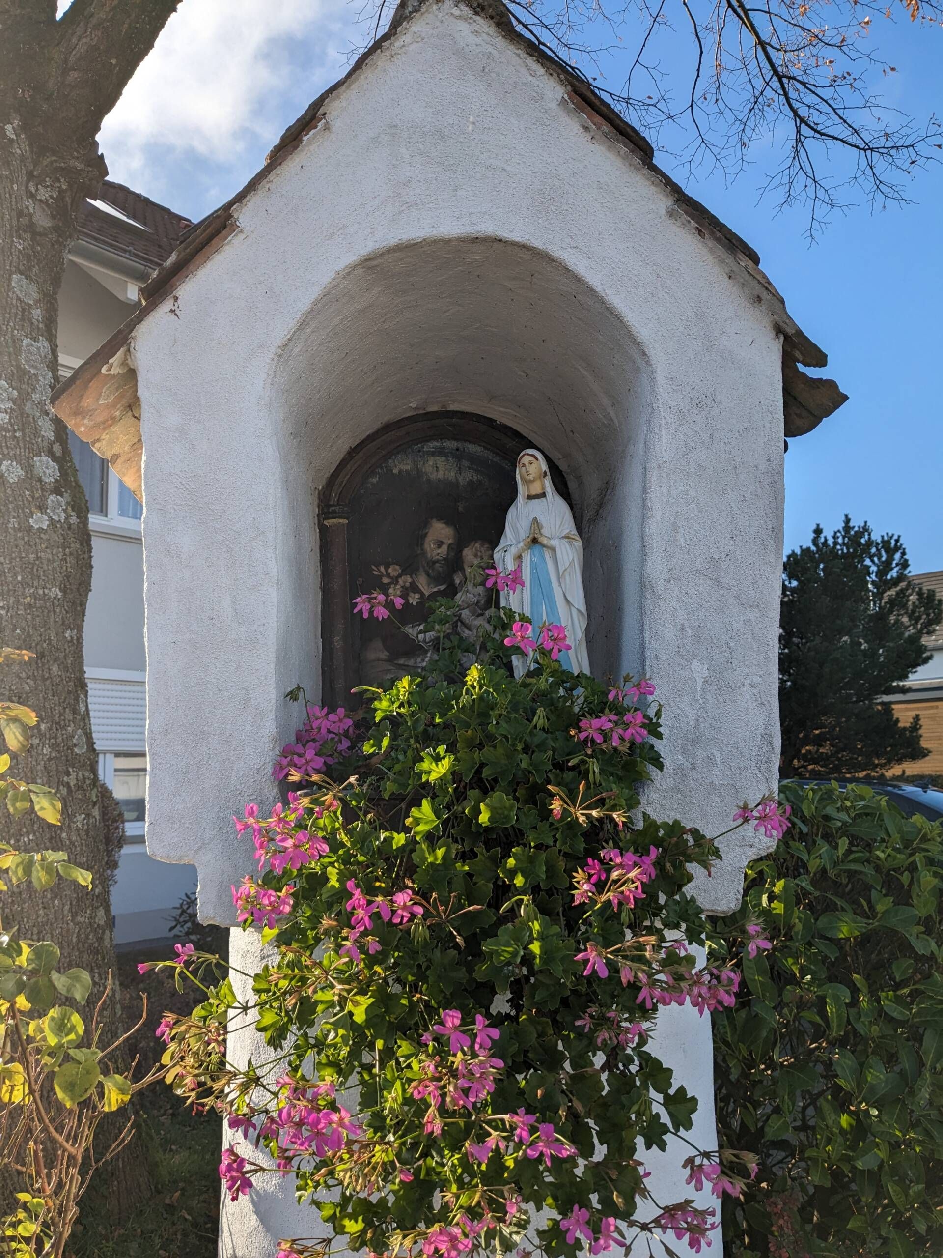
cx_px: 472
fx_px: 981
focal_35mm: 27
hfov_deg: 51.4
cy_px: 629
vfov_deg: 65.3
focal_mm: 4.38
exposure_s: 1/2336
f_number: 1.73
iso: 53
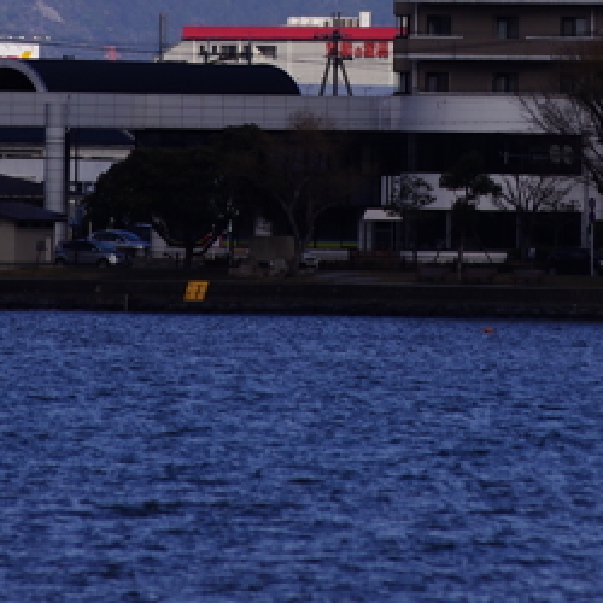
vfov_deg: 1.6
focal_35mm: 1095
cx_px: 434
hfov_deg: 1.6
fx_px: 21580
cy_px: -200
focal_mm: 210
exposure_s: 1/500
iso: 100
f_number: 6.3
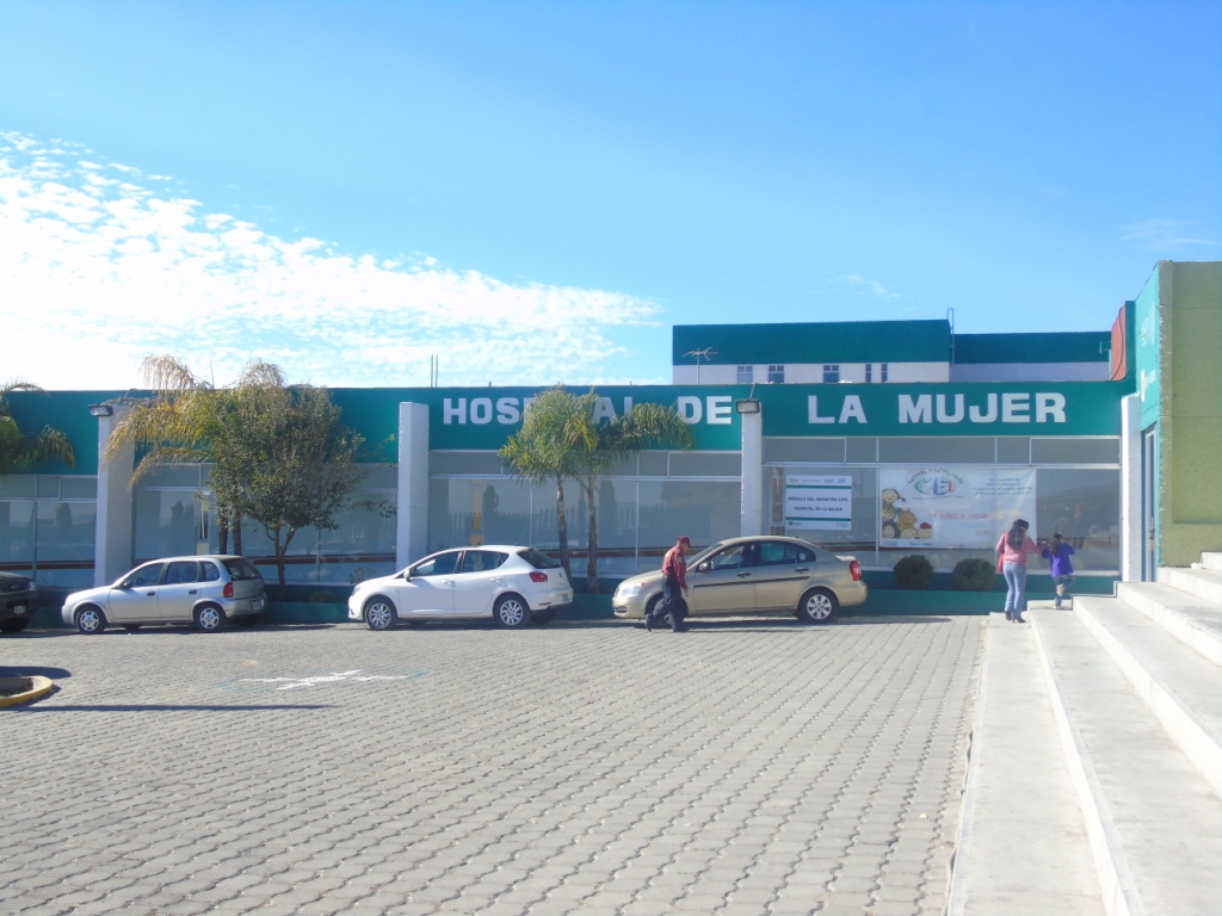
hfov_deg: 46.8
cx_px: 611
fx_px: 1412
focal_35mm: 40
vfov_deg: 36.0
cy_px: 458
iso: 200
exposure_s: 1/1000
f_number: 3.9
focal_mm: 7.1
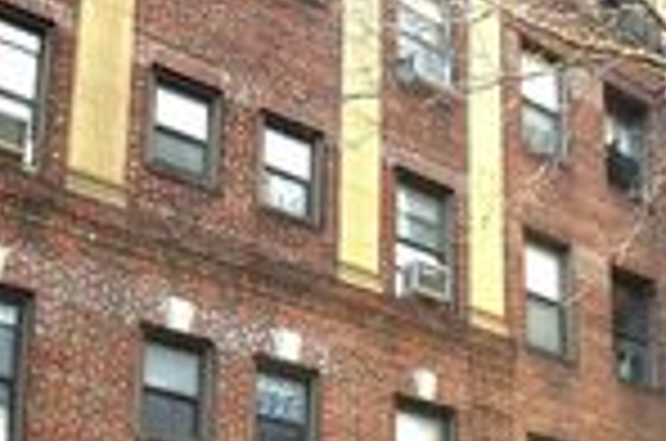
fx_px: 1028
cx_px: 572
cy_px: 626
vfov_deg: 21.1
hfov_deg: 34.3
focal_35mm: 56
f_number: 7.1
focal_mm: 11
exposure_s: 1/200
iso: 200
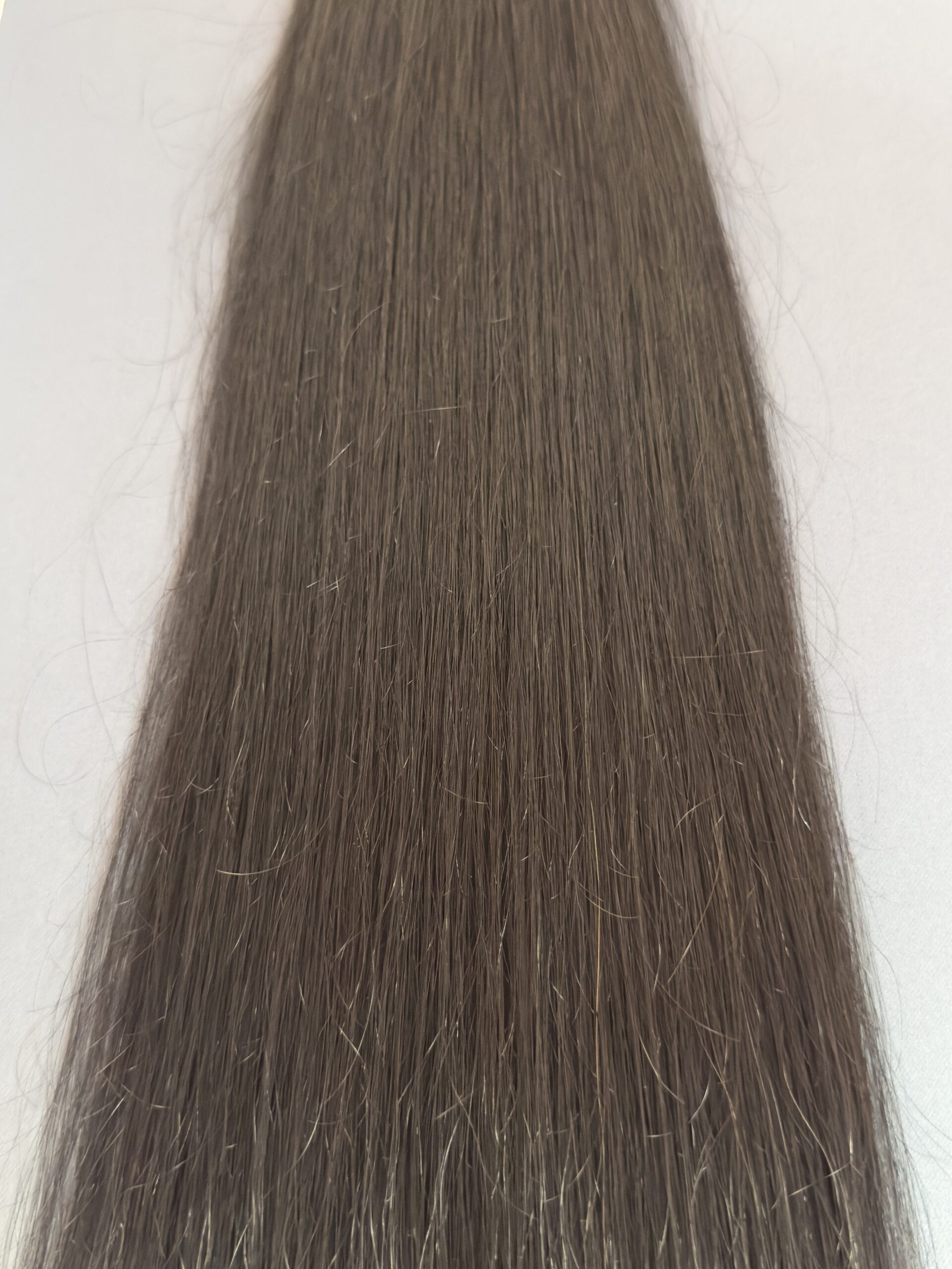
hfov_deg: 39.7
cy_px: 634
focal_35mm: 36
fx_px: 1320
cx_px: 476
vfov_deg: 51.4
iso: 1000
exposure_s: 1/30
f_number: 1.78
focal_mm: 6.76
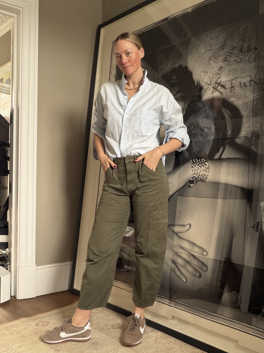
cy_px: 182
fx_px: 315
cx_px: 136
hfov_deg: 45.4
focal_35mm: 31
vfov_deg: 58.3
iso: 160
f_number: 1.9
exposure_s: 1/60
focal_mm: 2.71
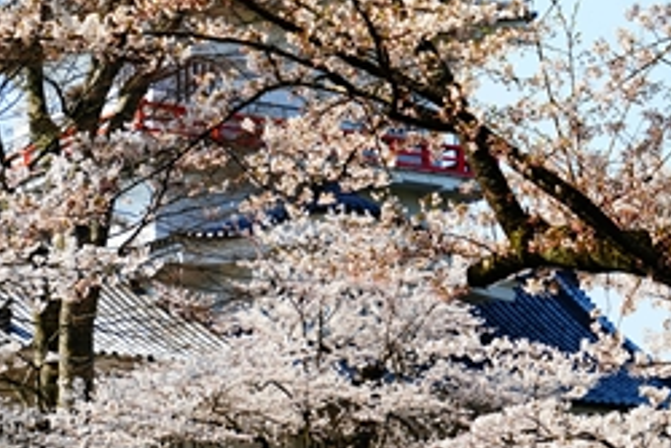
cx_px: 185
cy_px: 186
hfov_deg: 10.7
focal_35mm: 192
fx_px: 3581
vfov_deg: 7.2
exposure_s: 1/200
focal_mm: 120
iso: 100
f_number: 8
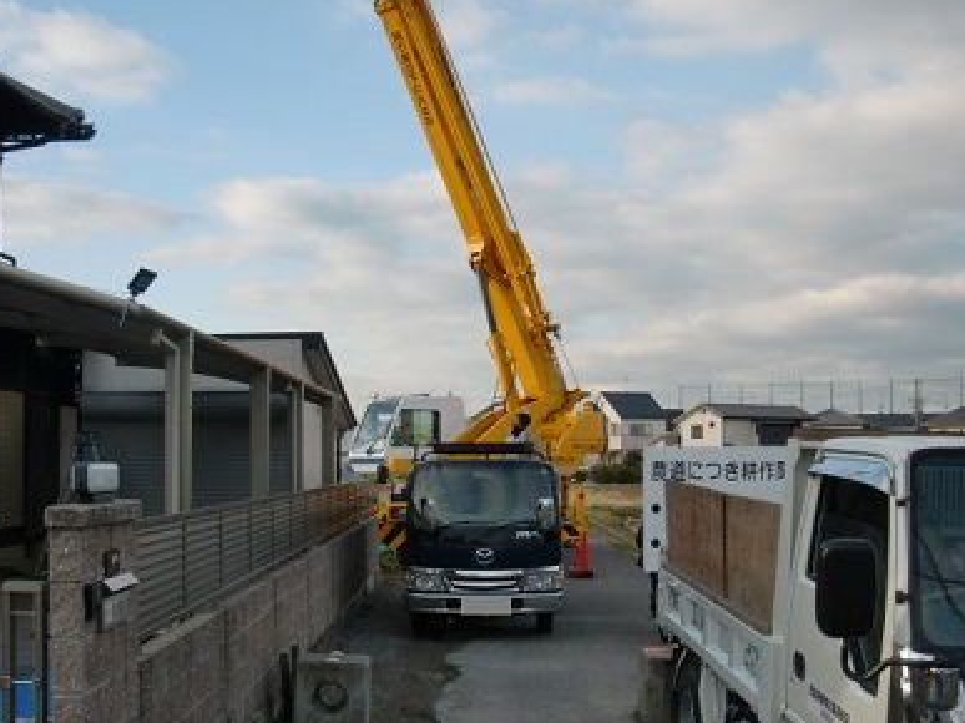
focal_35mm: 44
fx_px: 1226
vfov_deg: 32.8
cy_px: 409
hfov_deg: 43.0
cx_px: 489
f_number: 3.9
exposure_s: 1/320
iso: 64
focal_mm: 6.66
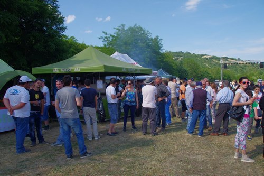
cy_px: 88
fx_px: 198
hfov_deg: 67.4
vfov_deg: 47.9
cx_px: 132
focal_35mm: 27
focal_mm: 18
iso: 200
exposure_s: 1/250
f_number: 7.1
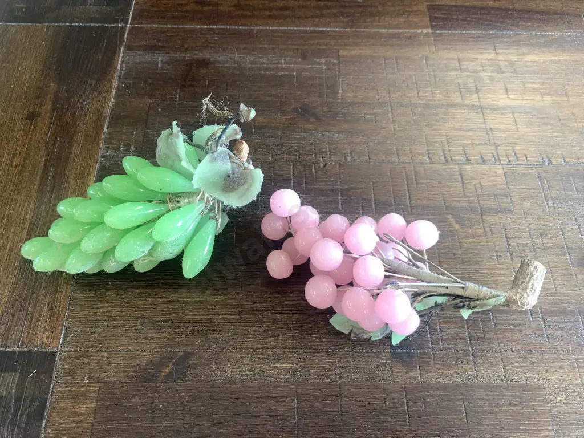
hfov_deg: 67.3
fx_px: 439
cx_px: 292
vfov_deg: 53.1
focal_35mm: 26
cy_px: 219
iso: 80
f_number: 1.8
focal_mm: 4.25
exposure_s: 1/50
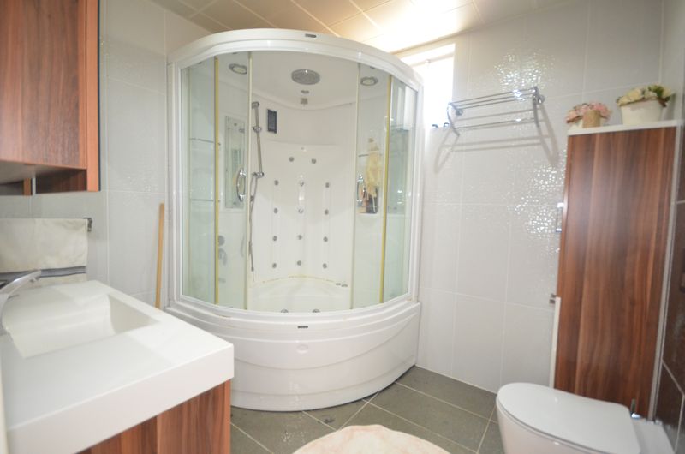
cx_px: 342
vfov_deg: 71.8
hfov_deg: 95.1
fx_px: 313
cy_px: 227
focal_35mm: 16
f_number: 4.2
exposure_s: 1/60
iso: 2200
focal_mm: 11
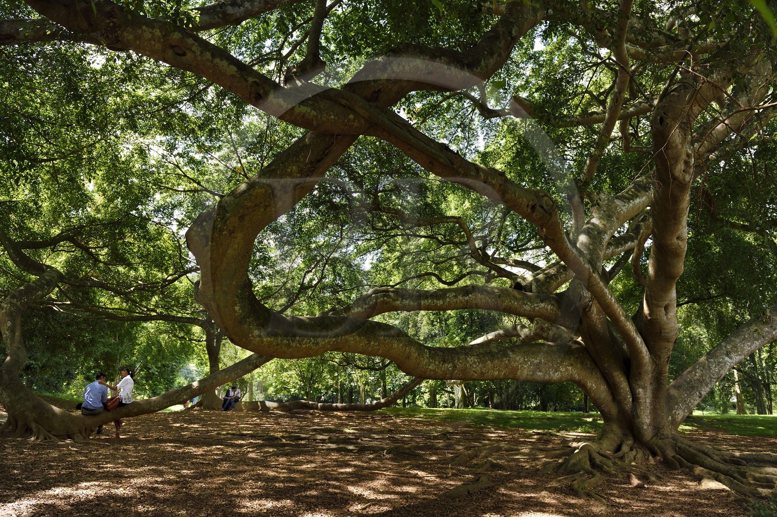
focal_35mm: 24
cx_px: 388
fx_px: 518
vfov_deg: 53.1
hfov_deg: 73.8
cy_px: 258
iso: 200
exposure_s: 1/80
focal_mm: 24
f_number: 7.1
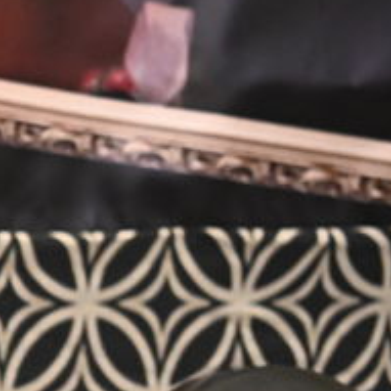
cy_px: 336
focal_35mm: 249
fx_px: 3182
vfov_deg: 7.0
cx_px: -938
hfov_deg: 6.2
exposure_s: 1/125
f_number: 3.5
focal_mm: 40
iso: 3200
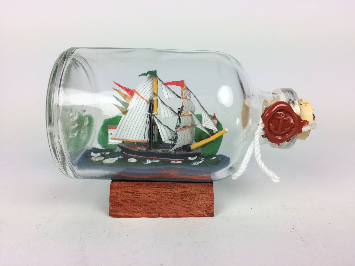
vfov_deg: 48.2
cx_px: 178
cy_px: 133
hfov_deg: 61.7
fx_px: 297
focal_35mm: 29
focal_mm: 4.15
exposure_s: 1/182
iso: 32
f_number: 2.2
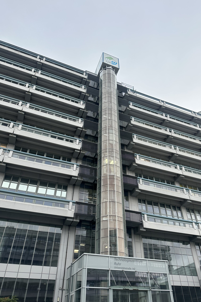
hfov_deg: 51.2
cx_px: 109
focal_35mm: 25
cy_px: 151
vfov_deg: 71.5
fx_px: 209
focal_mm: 6.86
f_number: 1.78
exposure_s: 1/634
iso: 80
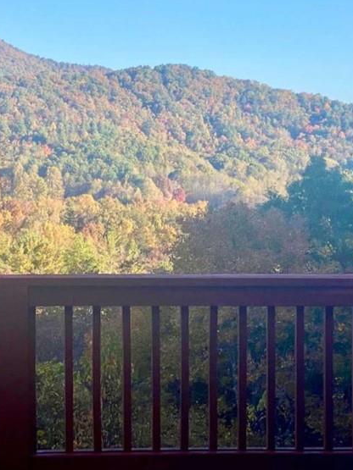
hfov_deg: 15.1
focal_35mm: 96
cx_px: 6
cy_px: 174
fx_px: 1306
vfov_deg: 20.4
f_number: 2
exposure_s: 1/695
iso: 20
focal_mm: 6
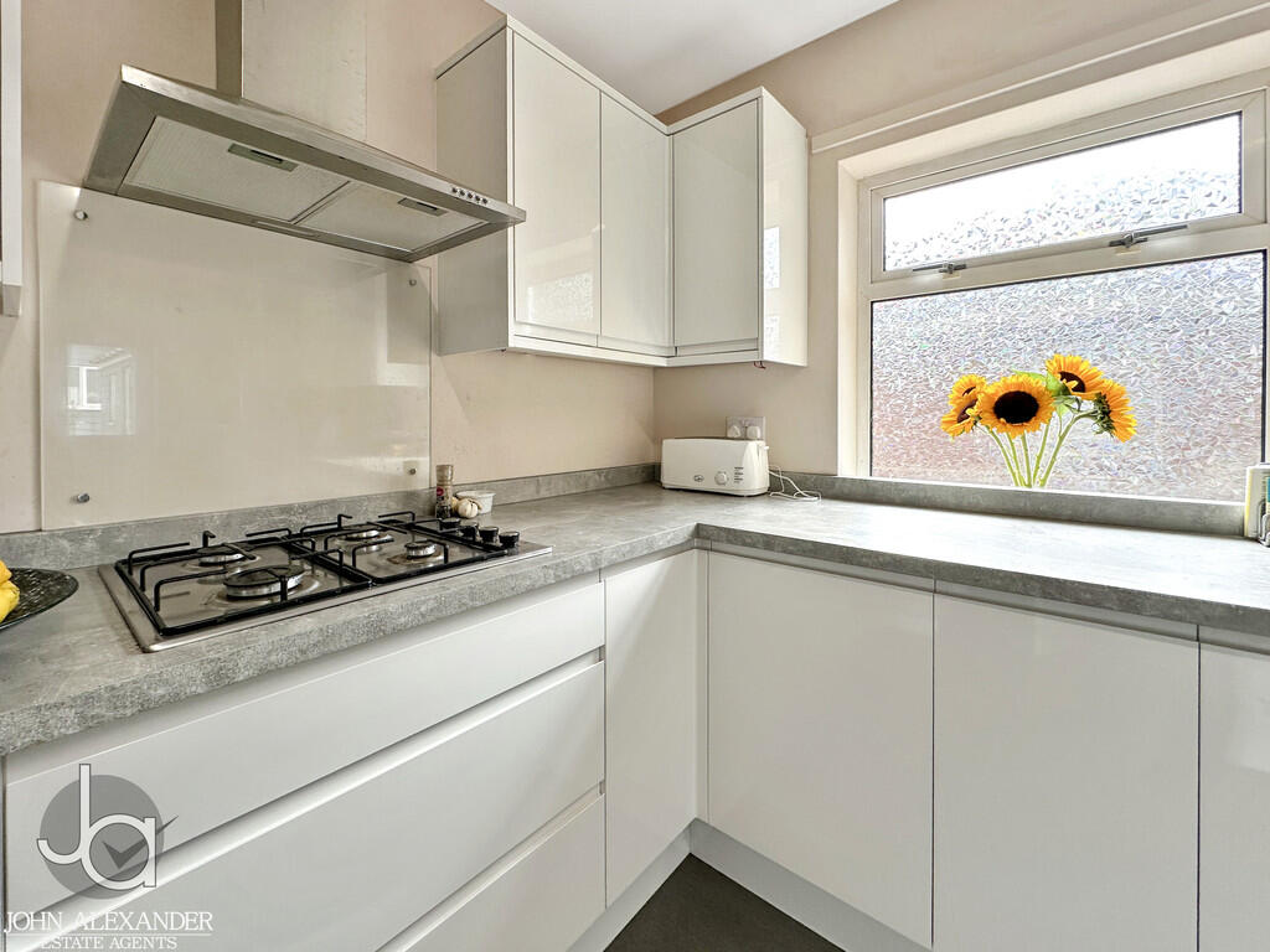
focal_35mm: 14
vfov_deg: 85.7
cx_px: 635
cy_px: 476
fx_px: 514
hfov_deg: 102.1
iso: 40
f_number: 2.2
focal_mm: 2.22
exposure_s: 1/238
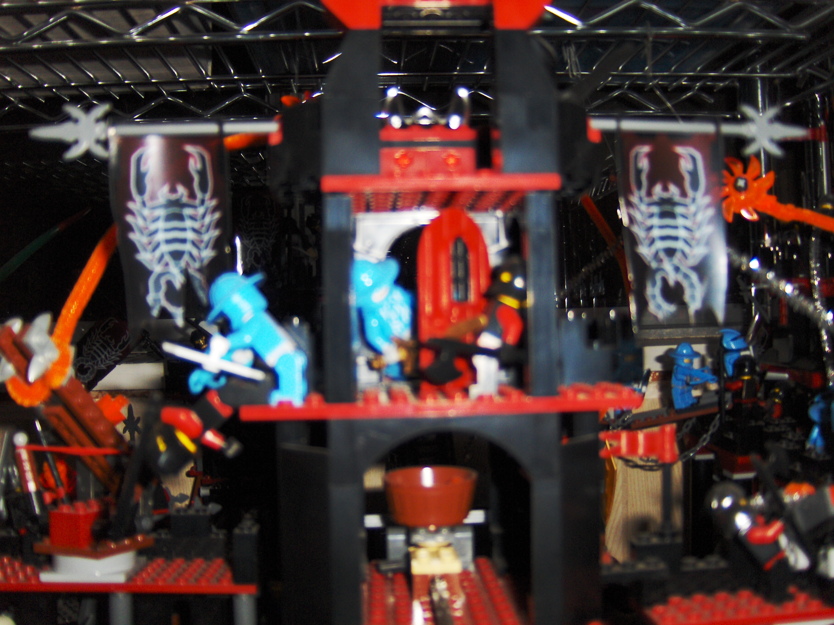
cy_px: 312
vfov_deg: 40.7
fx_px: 843
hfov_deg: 52.6
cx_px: 417
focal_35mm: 35
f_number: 2.8
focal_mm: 7.5
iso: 100
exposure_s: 1/60
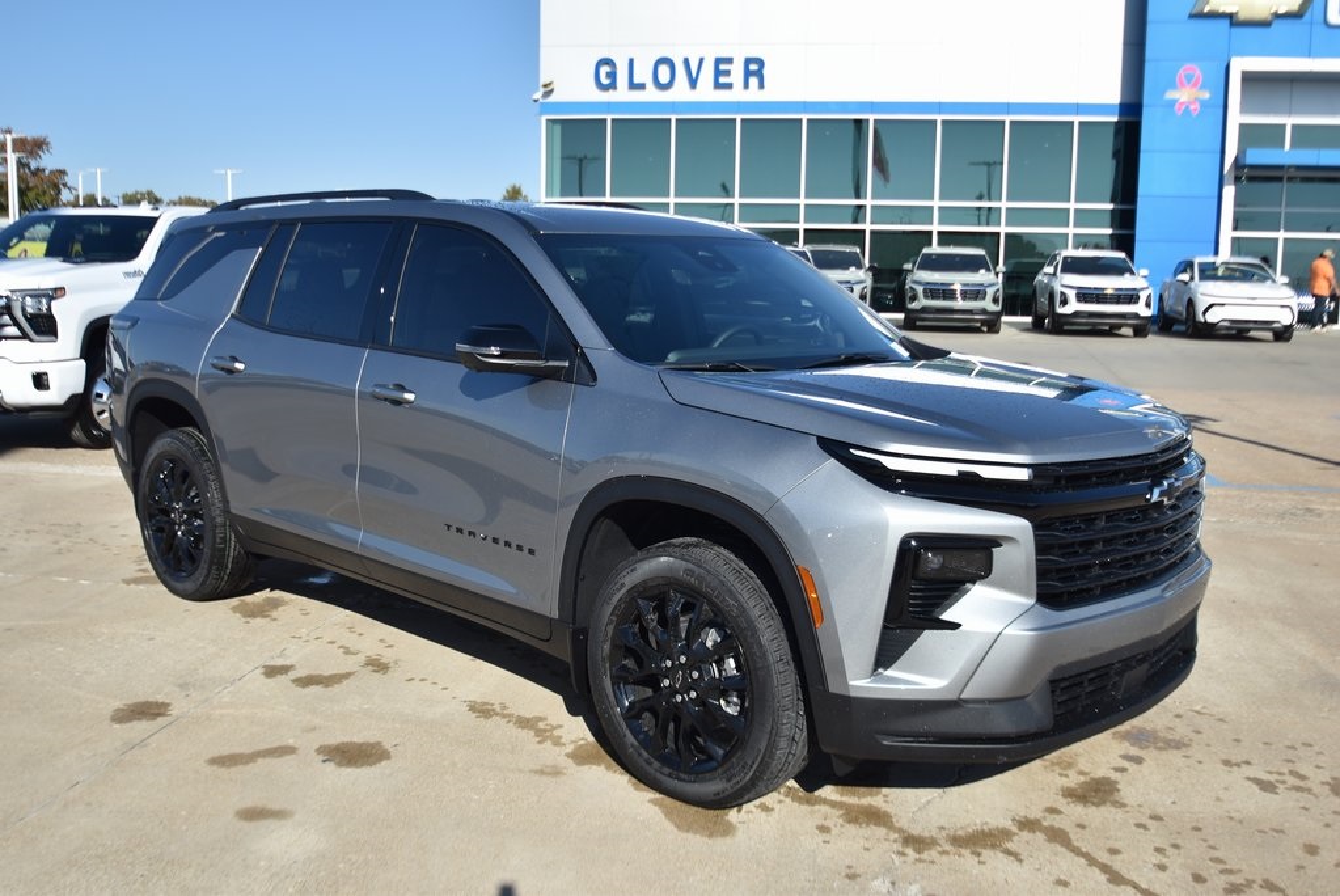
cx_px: 670
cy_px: 448
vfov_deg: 36.9
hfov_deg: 53.1
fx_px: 1341
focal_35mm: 36
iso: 100
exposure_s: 1/800
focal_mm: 24
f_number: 4.5
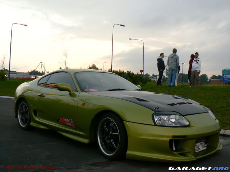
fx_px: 252
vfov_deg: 37.7
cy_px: 86
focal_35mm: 38
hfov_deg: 49.0
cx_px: 115
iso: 80
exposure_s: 1/20
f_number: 2.8
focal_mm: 6
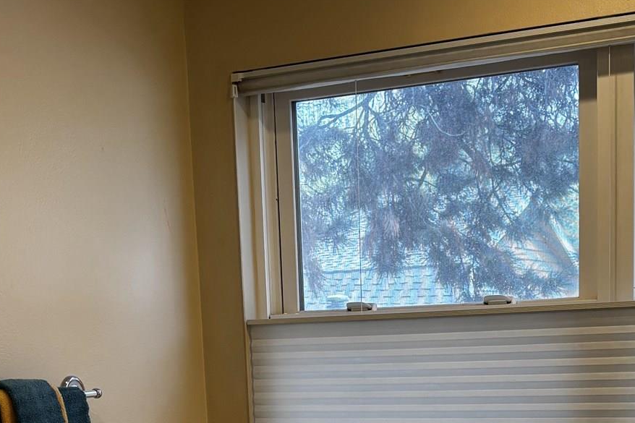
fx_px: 1252
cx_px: 359
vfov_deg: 18.2
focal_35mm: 71
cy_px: 510
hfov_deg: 28.4
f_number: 1.6
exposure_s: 1/120
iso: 100
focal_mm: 5.96
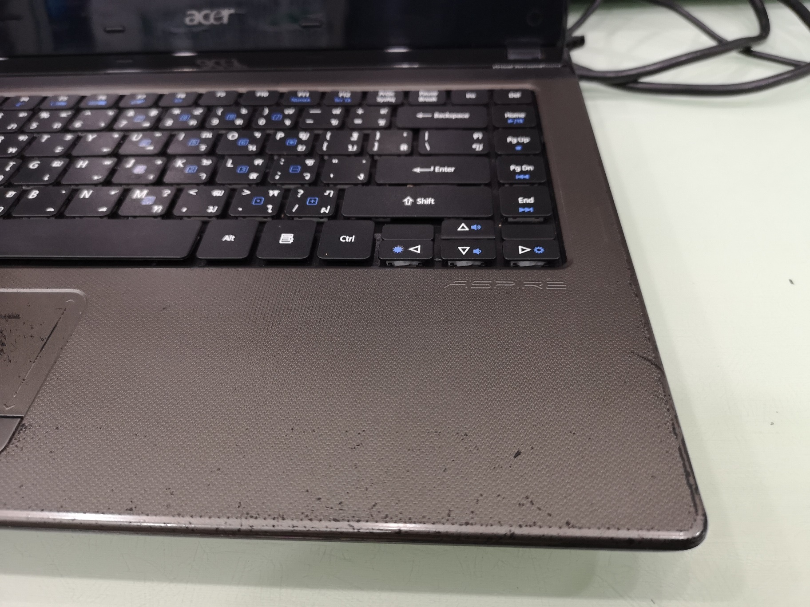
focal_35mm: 27
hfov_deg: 65.3
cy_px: 304
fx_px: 632
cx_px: 405
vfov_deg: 51.4
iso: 200
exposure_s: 1/33.3
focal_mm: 3.95
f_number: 1.8
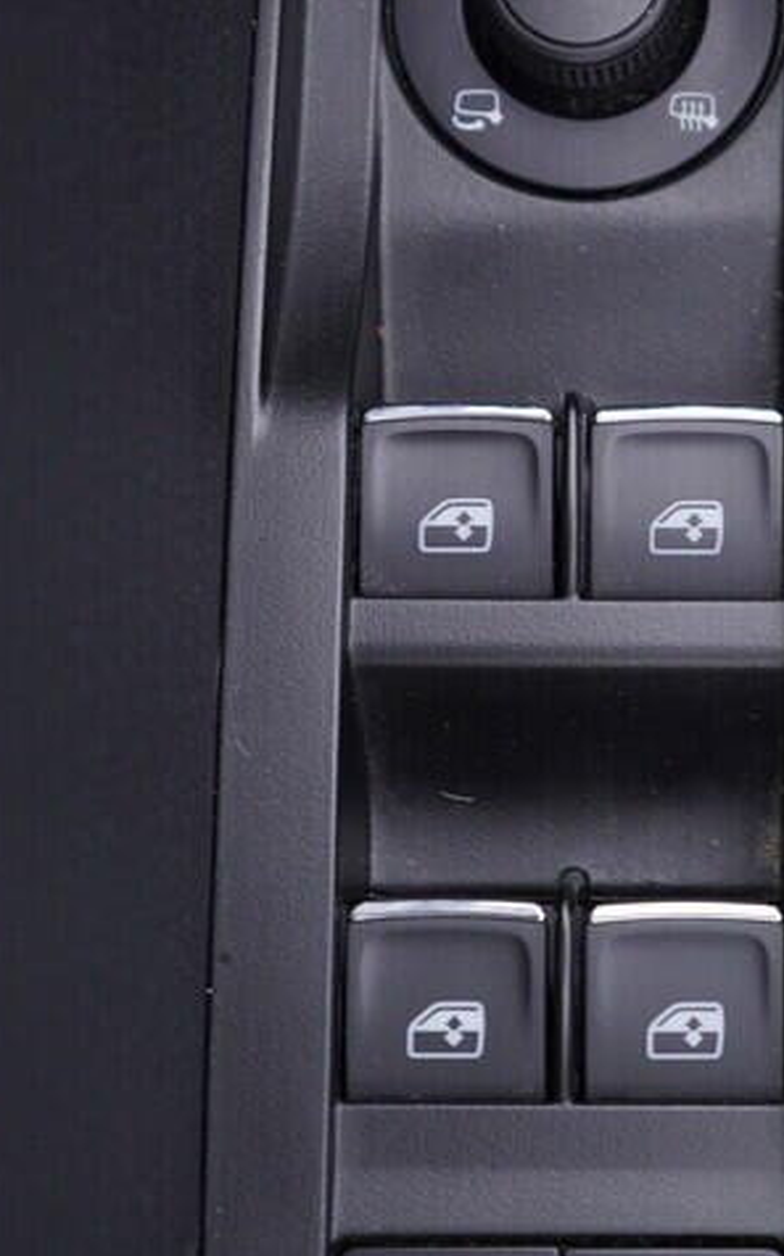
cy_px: 555
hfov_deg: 16.2
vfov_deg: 26.1
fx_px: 2704
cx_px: 766
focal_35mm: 79
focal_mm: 24
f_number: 3.2
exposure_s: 1/50
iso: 125
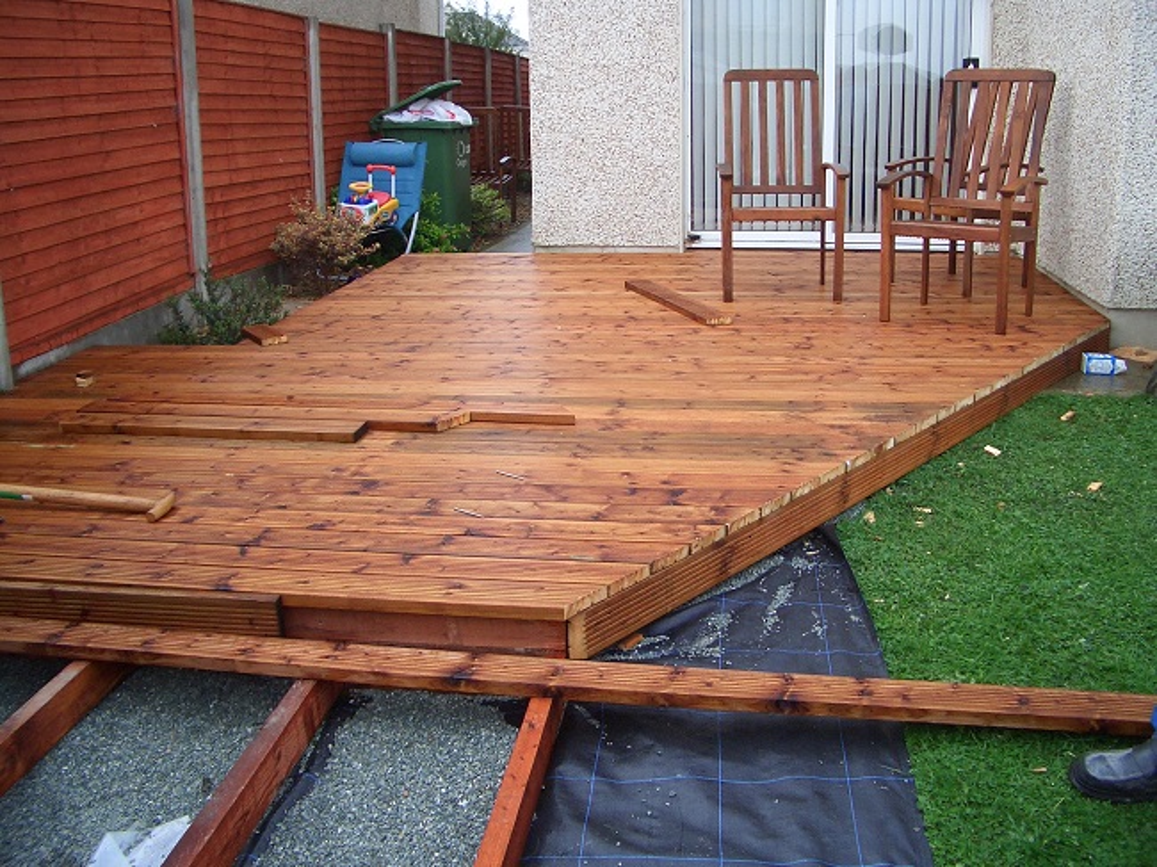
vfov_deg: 40.7
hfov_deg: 52.6
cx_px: 578
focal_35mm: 35
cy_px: 434
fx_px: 1169
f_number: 2.6
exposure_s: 1/500
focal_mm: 5.8
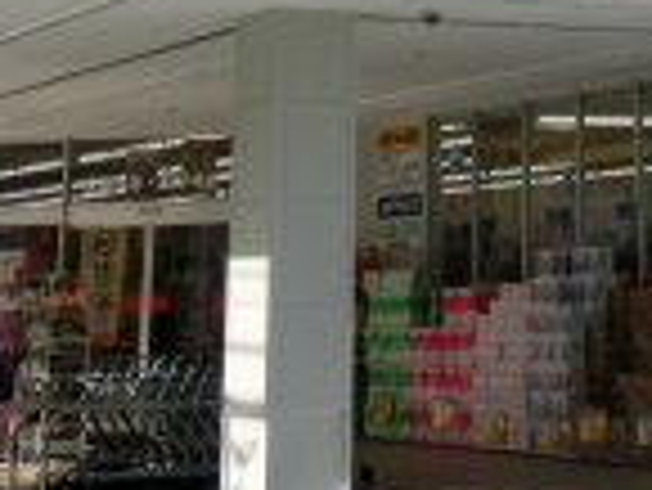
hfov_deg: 18.2
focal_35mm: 106
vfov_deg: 12.3
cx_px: 612
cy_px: -494
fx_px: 1998
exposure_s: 1/250
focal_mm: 4.24
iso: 80
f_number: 7.9
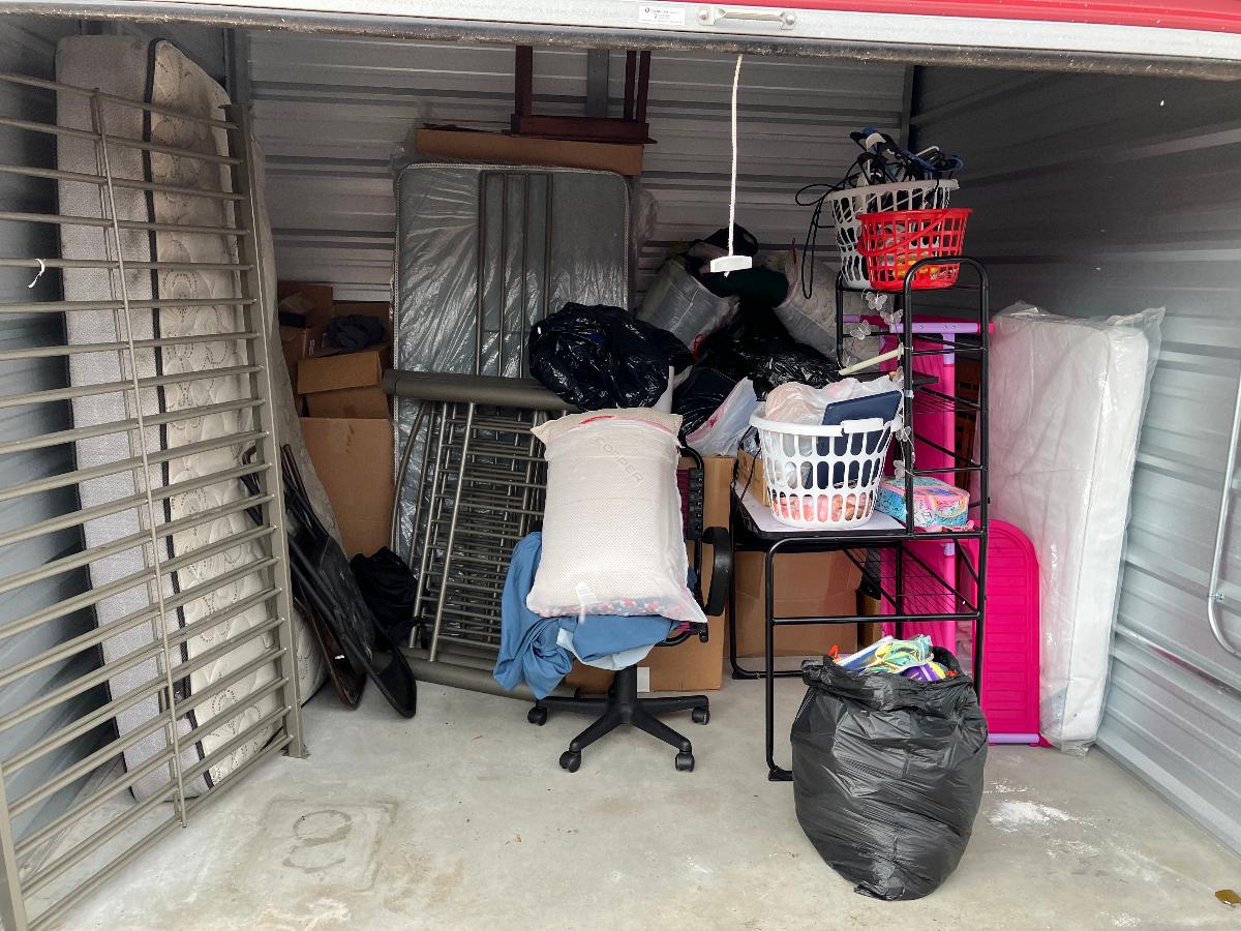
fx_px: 1004
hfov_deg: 63.4
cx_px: 620
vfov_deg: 49.7
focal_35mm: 28
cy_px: 466
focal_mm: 3.99
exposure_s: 1/121
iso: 64
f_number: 1.8
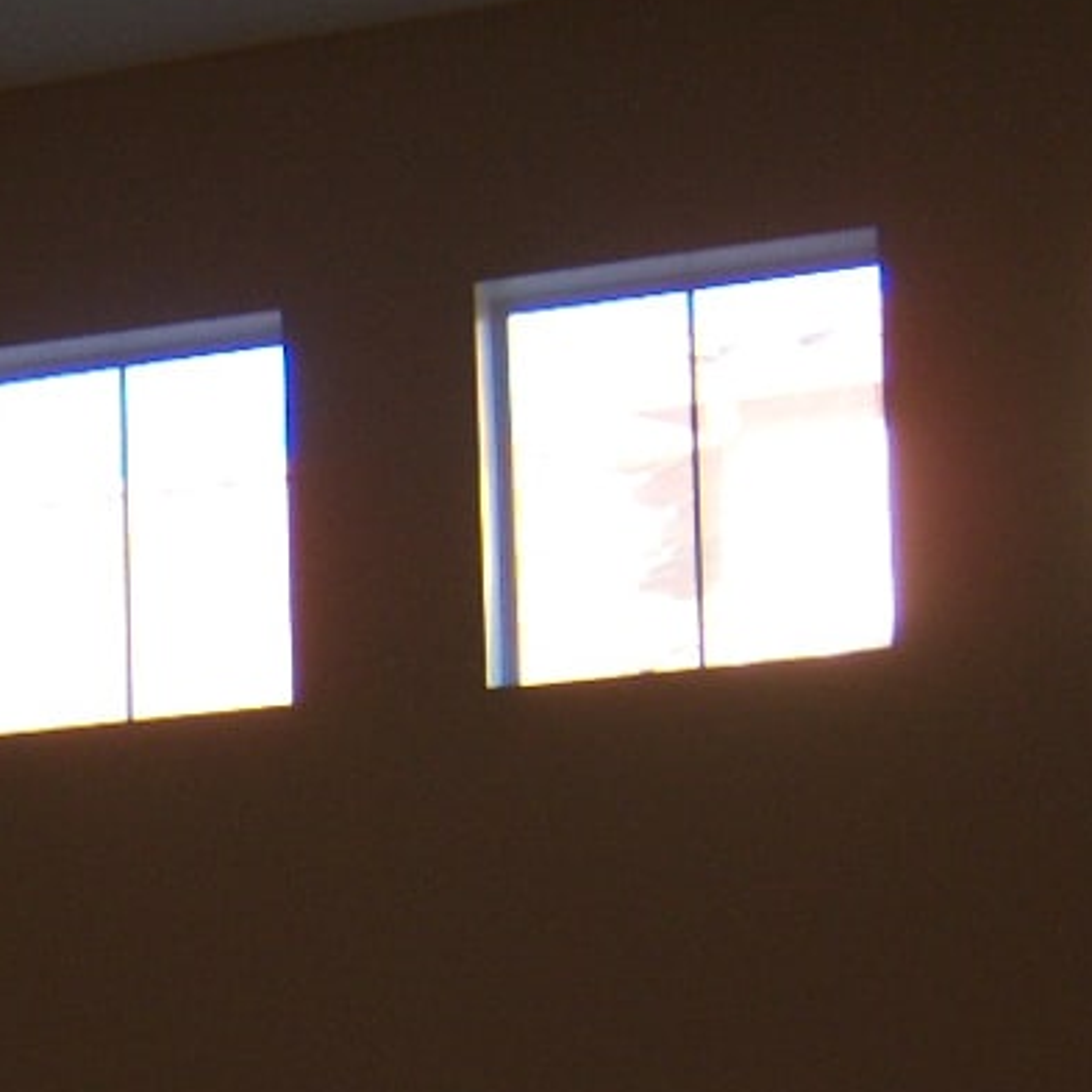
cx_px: -465
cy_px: 1211
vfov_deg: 15.7
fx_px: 3855
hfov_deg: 15.1
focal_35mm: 108
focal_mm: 7.5
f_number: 2.8
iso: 80
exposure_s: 1/60
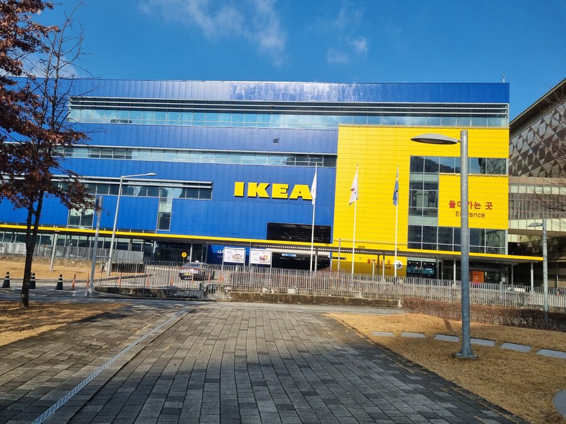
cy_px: 212
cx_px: 283
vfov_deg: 53.1
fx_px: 425
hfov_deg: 67.3
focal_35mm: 26
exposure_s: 1/3528
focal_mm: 5.4
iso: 50
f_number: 1.8
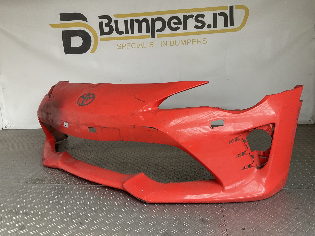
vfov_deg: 48.2
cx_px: 158
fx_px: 264
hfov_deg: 61.7
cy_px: 118
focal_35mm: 29
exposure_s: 1/50
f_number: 1.8
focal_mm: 3
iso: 50
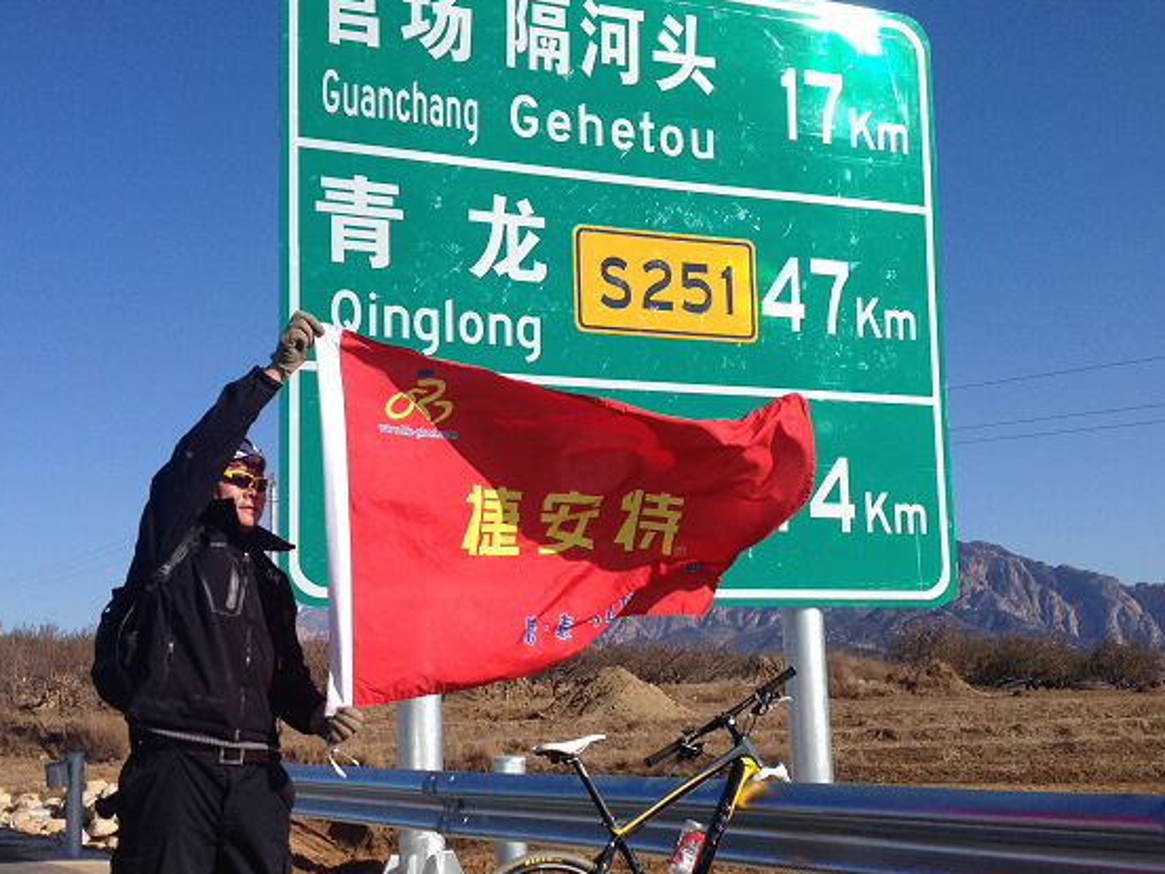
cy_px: 508
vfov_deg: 29.1
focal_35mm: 50
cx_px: 566
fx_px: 1683
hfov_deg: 38.2
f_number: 2.4
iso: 64
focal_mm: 4.28
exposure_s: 1/2404
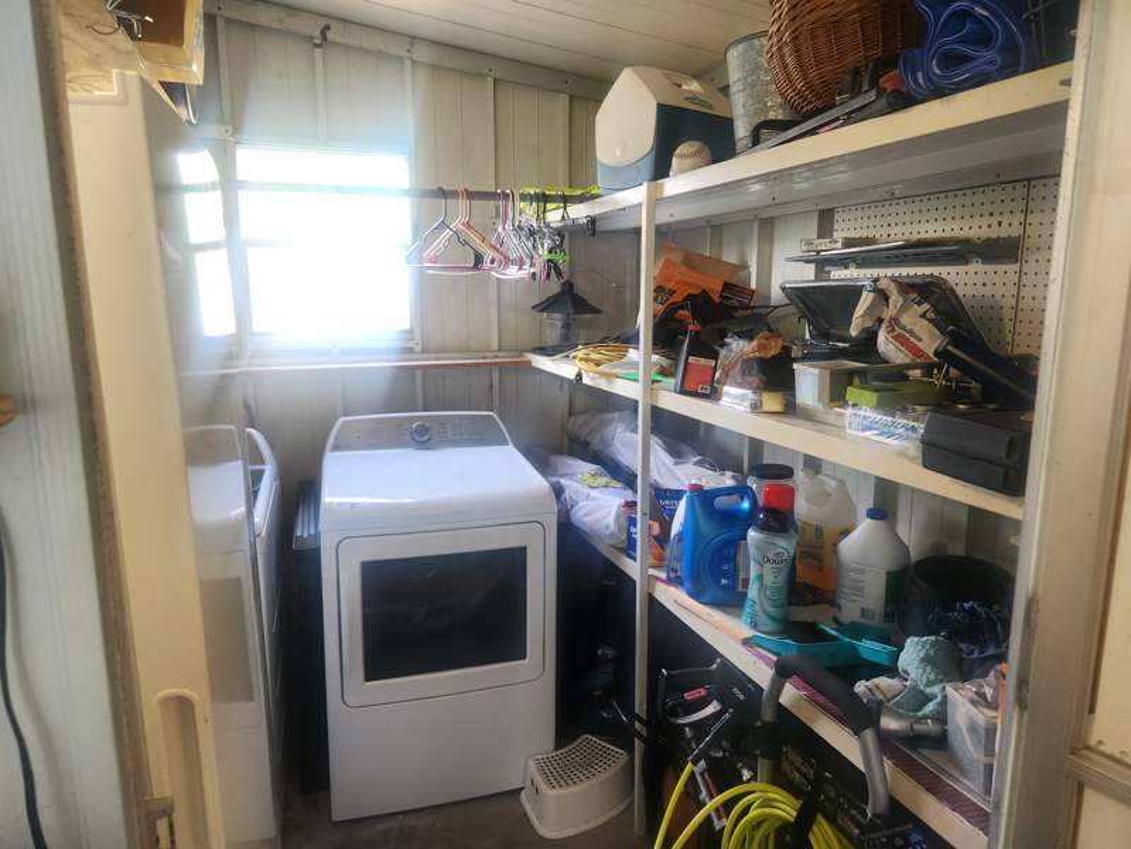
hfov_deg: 73.9
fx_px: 751
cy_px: 424
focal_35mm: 23
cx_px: 566
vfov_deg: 58.9
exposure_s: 1/120
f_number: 1.8
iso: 200
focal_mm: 5.4
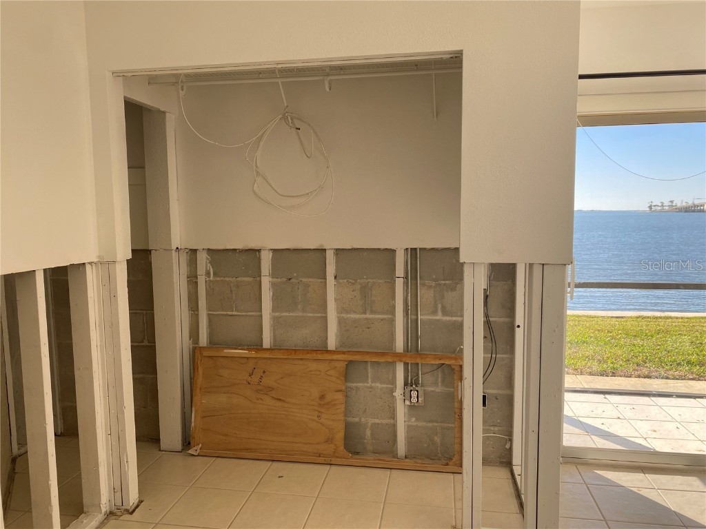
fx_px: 530
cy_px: 264
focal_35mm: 26
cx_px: 353
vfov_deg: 53.1
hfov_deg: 67.3
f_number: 1.8
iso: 32
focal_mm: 4.25
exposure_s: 1/223
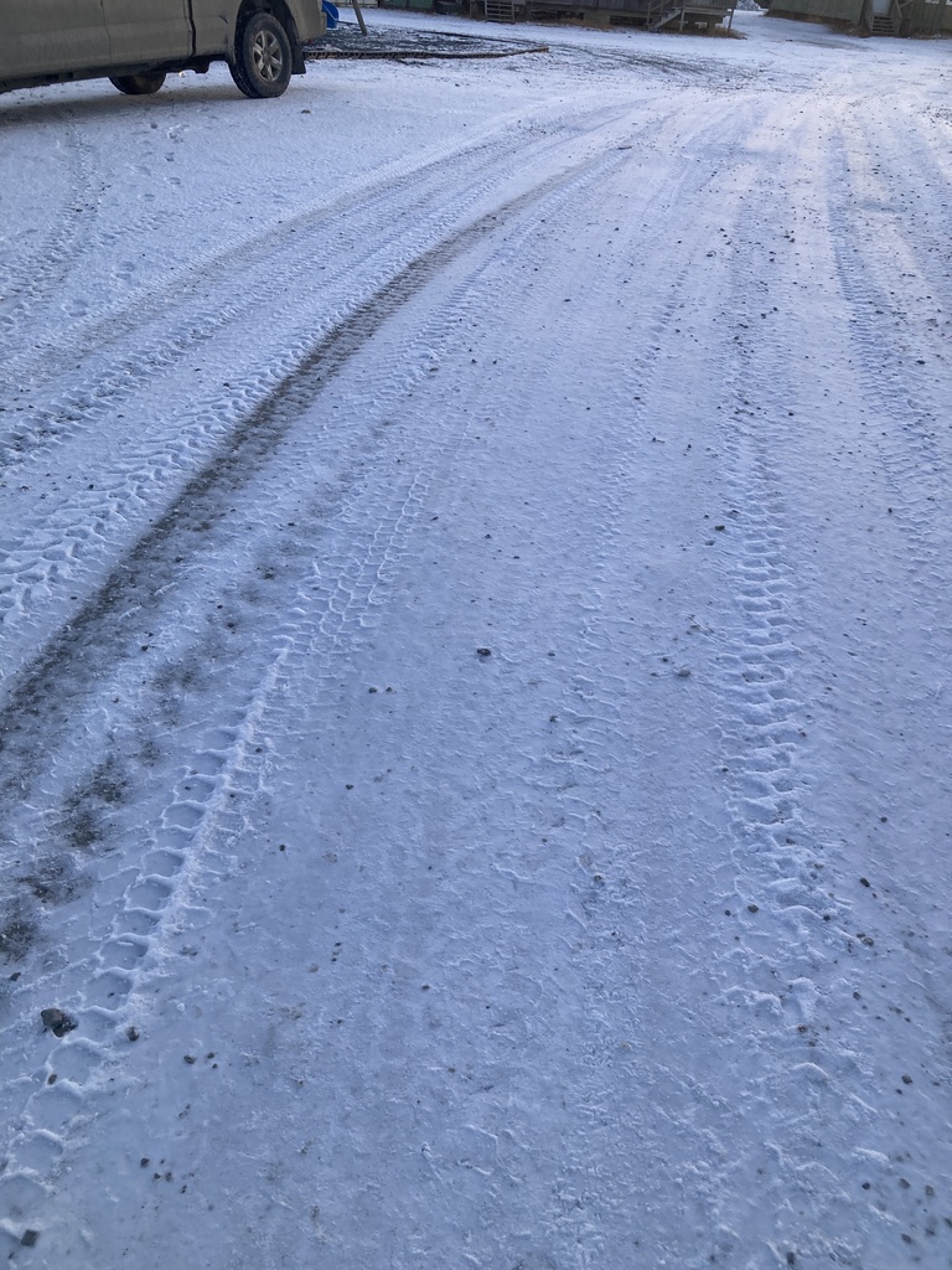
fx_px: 1027
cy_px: 635
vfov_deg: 63.4
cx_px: 476
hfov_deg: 49.7
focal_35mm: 28
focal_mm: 3.99
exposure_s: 1/121
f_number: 1.8
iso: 40
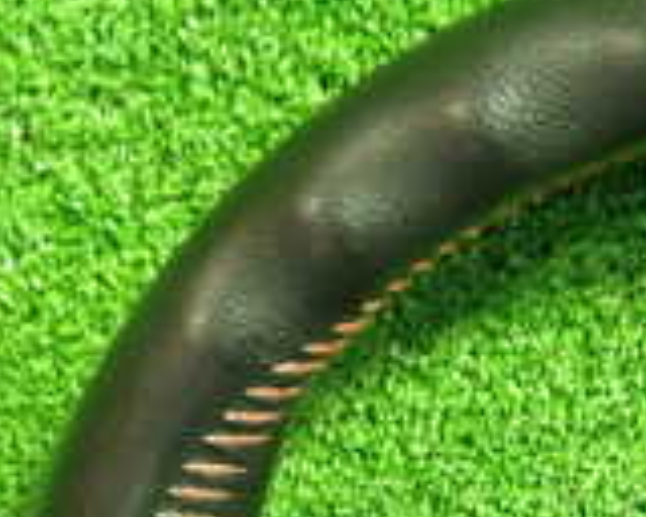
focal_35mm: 110
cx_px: 941
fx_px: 2103
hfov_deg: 16.1
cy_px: 747
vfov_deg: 13.3
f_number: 2.3
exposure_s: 1/30
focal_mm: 5.4
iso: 800
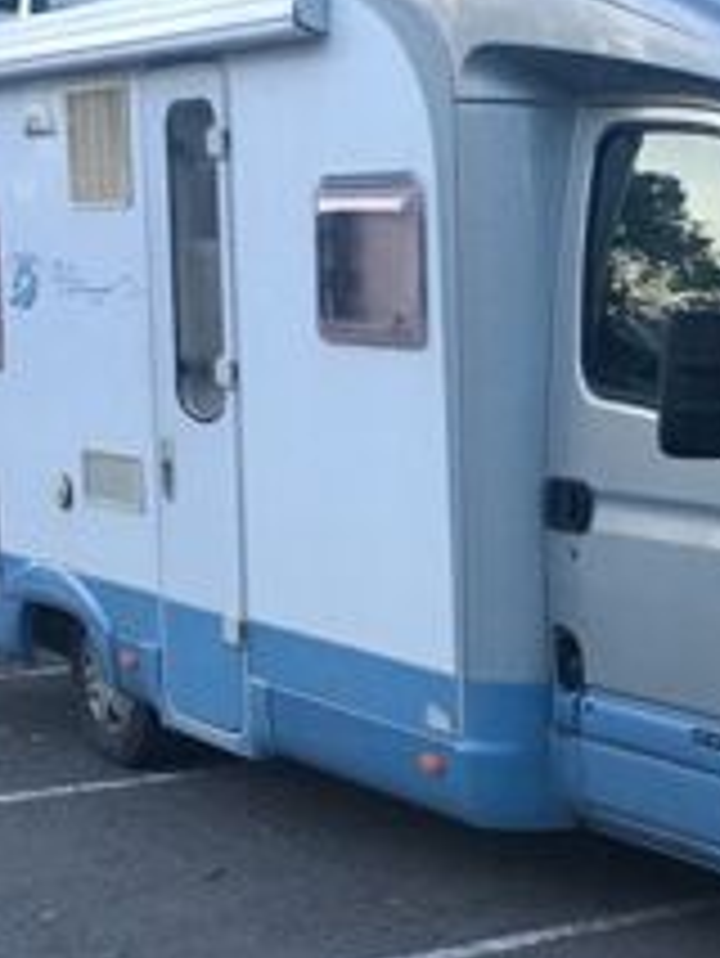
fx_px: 2410
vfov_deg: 22.3
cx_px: 680
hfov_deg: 16.7
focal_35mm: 87
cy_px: 684
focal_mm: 4.15
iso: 160
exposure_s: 1/33
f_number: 2.2
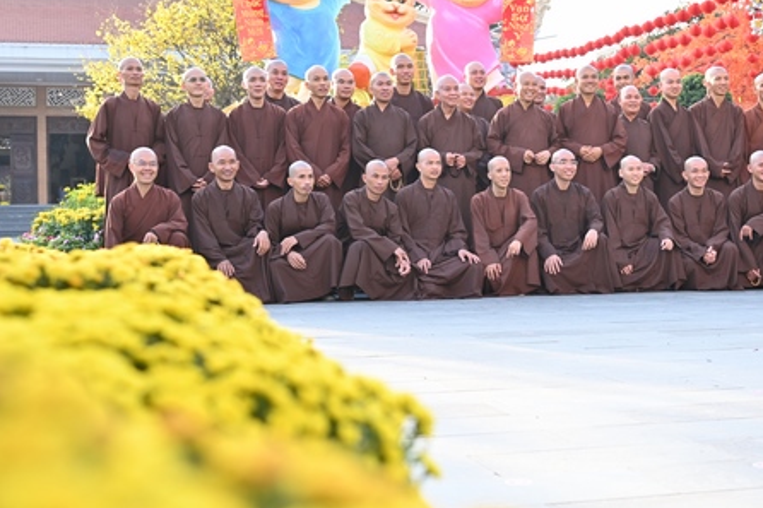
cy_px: 239
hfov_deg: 29.9
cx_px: 488
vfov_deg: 20.3
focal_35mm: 67
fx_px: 1419
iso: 125
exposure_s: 1/50
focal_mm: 46
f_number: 5
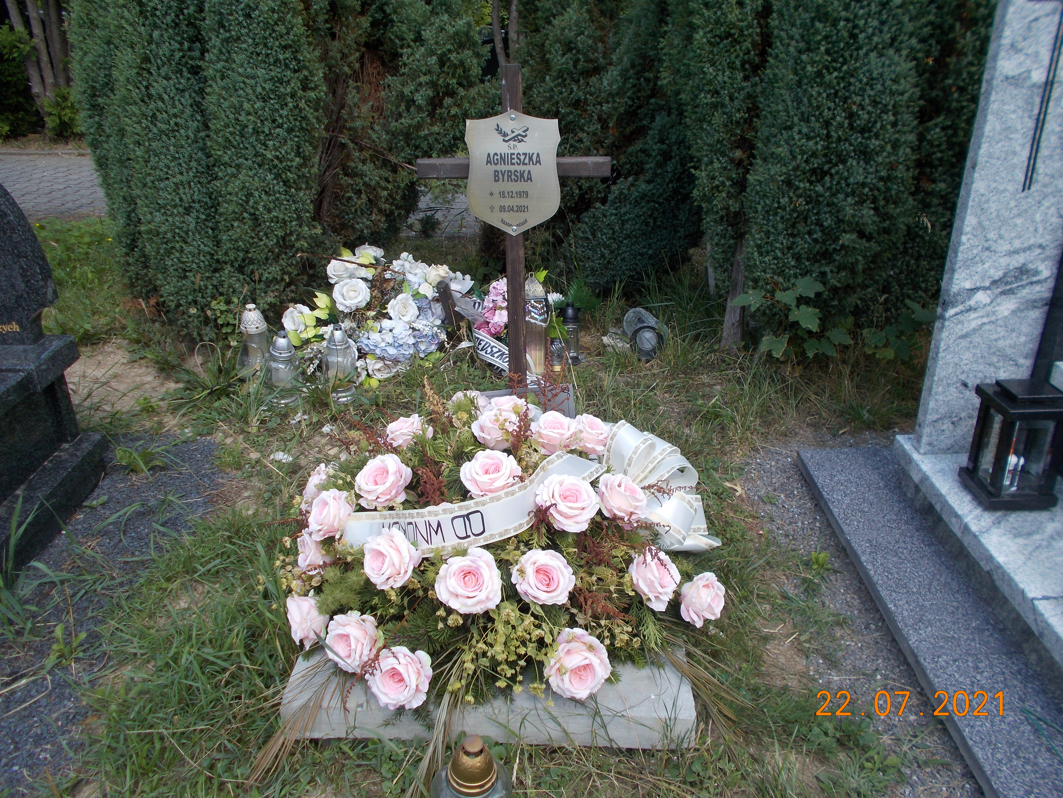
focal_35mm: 30
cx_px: 532
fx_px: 921
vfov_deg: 46.8
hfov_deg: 60.0
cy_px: 399
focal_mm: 5.3
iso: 80
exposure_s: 1/500
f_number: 3.4
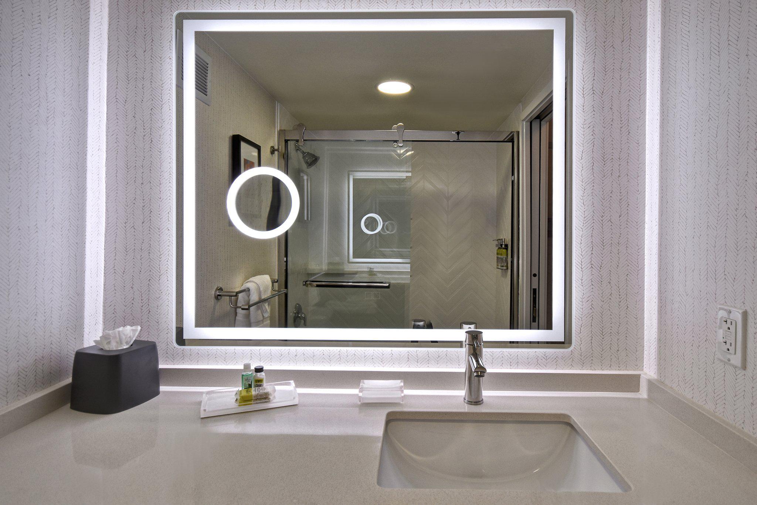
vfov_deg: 69.6
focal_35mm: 17
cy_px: 252
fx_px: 363
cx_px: 378
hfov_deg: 92.4
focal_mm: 11.5
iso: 250
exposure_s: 1/125
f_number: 7.1
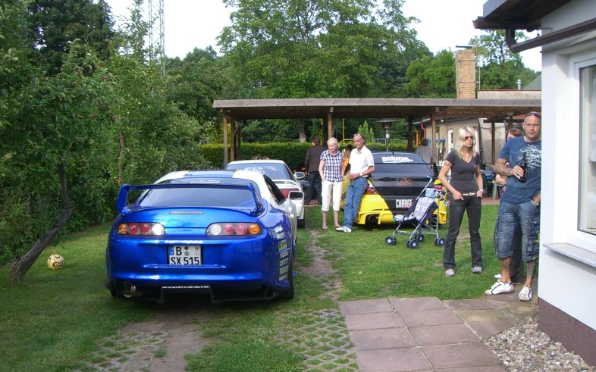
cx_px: 294
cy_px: 207
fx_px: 666
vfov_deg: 31.2
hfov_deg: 48.2
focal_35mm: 41
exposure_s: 1/125
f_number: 4.3
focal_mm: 6.2
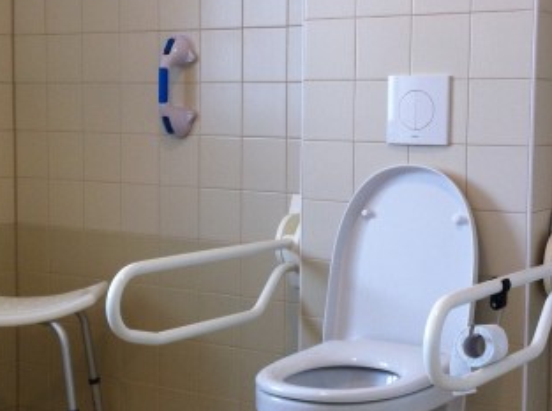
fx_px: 1145
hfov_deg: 27.1
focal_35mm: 72
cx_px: 317
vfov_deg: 20.3
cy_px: 203
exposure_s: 1/15
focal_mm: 3.85
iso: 80
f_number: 2.8
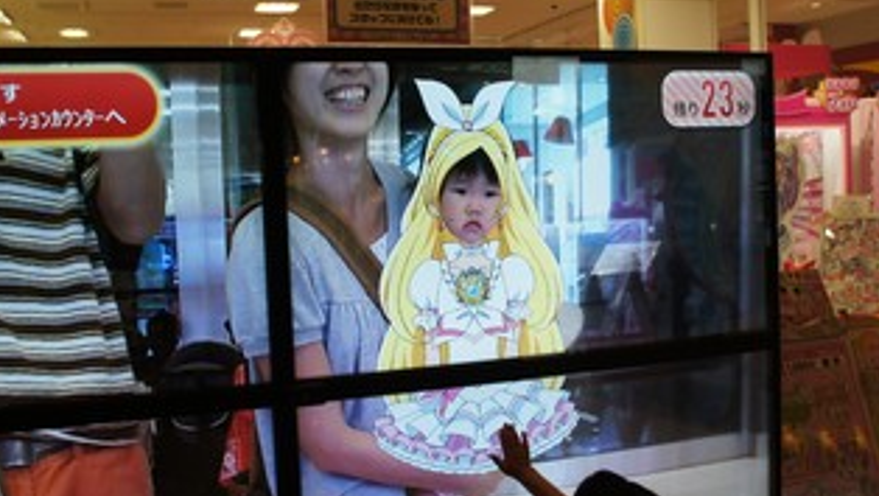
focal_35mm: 40
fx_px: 933
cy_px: 216
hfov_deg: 50.4
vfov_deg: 29.7
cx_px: 456
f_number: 5
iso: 200
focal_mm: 20
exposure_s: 1/50
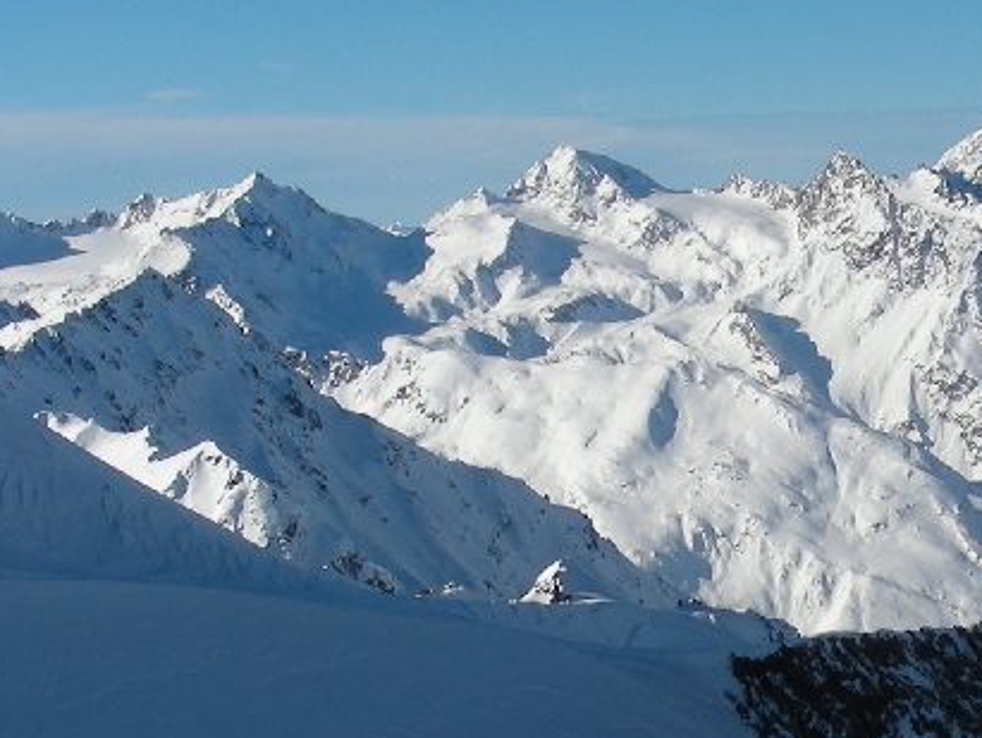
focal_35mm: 104
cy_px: 634
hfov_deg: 18.5
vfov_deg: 14.1
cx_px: 910
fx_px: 2953
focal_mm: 6.3
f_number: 5.6
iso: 50
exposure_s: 1/497
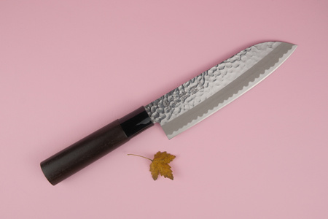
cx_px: 164
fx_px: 383
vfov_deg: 31.9
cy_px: 110
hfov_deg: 46.4
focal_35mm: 42
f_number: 7.1
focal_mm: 27.7
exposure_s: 1/125
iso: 400
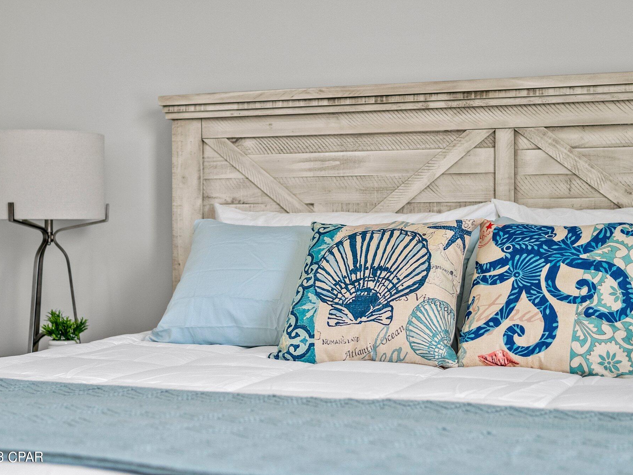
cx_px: 323
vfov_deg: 25.7
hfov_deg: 33.8
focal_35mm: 57
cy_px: 238
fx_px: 1042
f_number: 2.8
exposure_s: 1/160
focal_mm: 35
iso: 1000
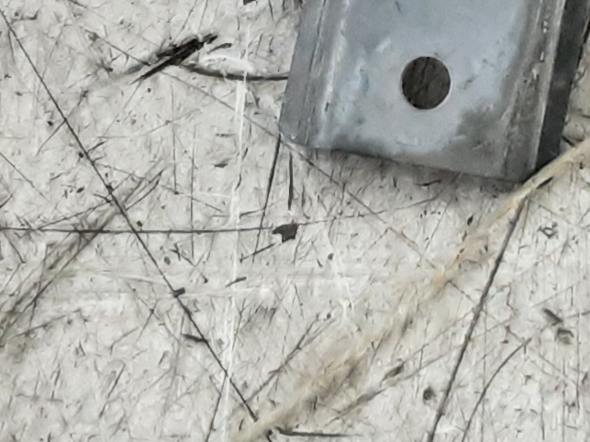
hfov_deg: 13.8
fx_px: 2335
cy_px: -493
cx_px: 775
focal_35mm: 137
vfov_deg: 9.9
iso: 200
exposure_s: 1/50
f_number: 1.9
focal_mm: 2.91
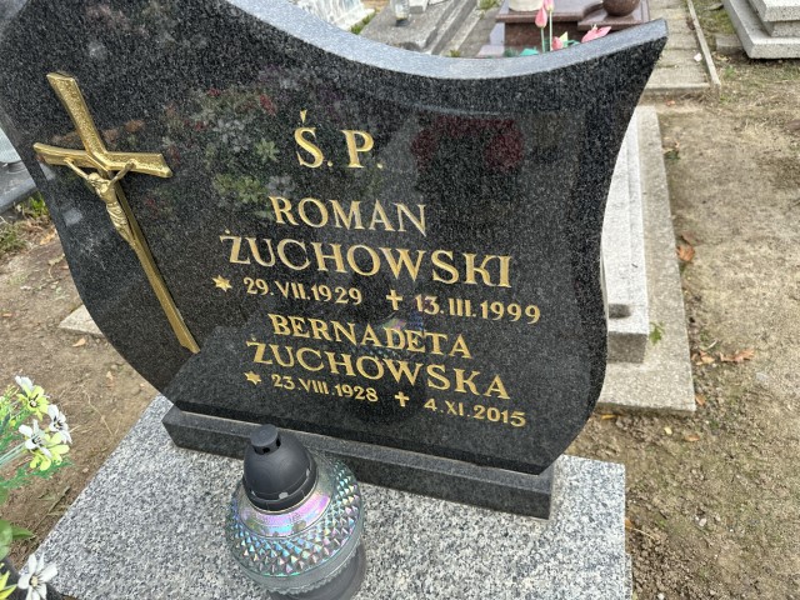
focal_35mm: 24
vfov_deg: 56.8
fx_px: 555
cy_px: 300
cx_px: 400
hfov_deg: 71.6
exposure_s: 1/1095
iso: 80
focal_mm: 6.86
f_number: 1.78
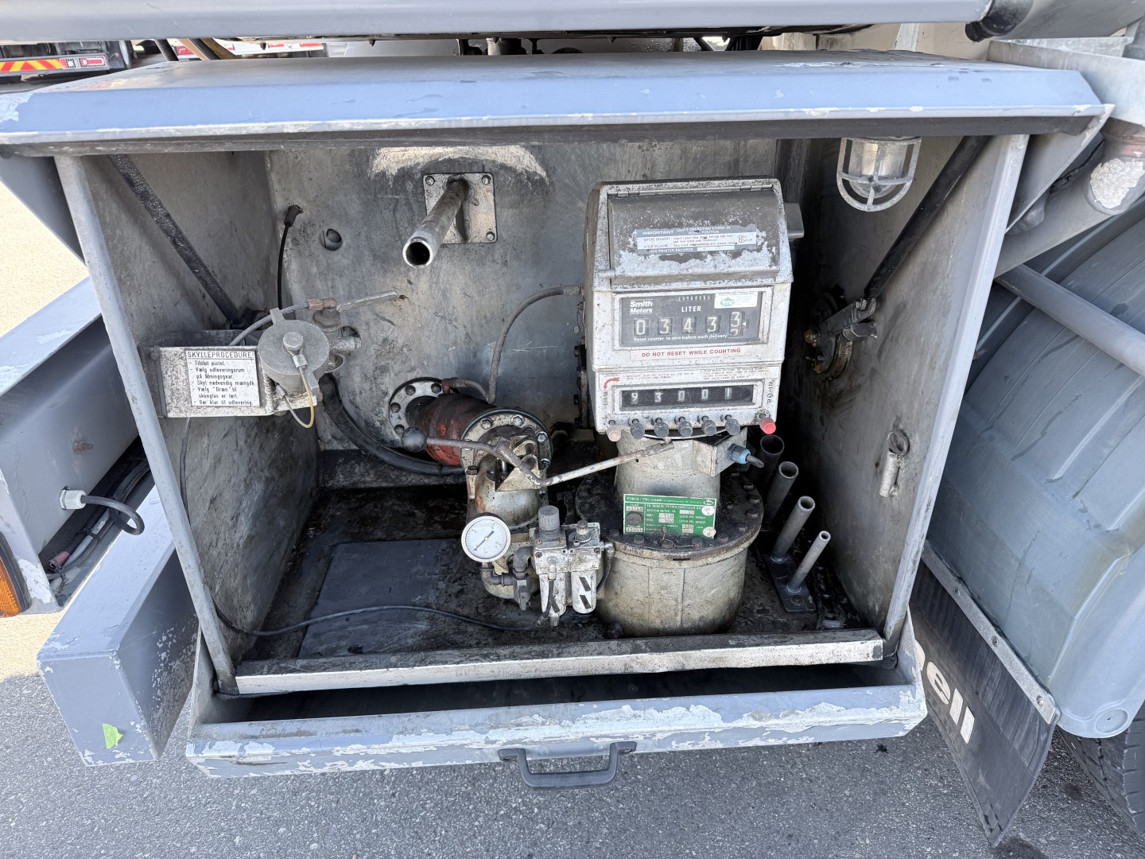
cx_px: 572
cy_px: 430
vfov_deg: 56.8
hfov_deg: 71.6
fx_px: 794
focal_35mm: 24
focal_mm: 6.76
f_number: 1.78
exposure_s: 1/207
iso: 80
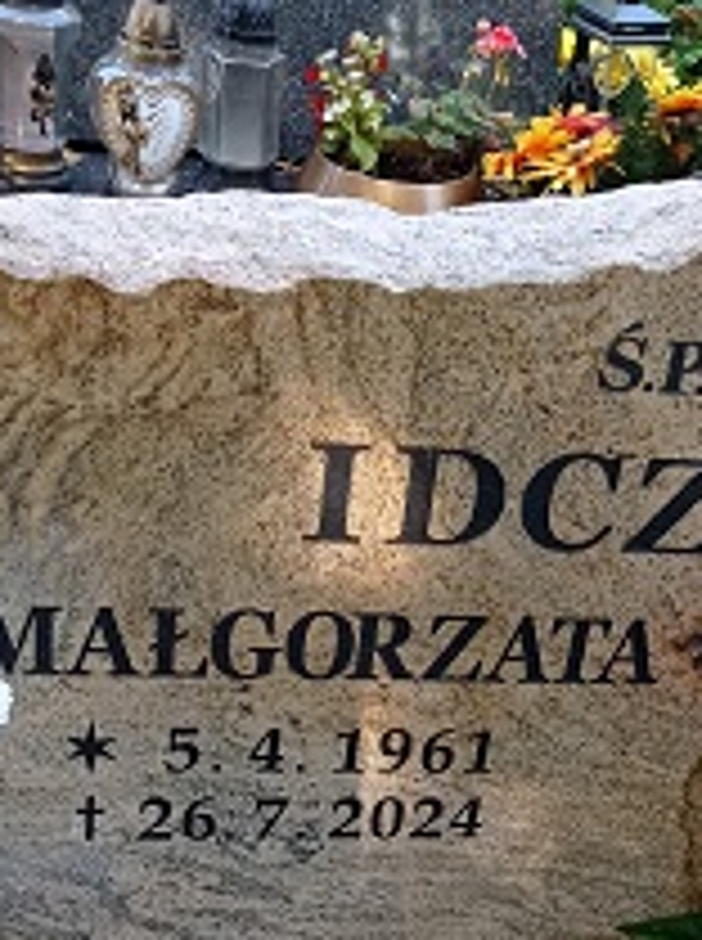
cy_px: 967
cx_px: 454
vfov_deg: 24.1
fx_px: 2088
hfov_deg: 19.0
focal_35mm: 77
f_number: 1.79
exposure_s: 1/187
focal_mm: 4.74
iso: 105
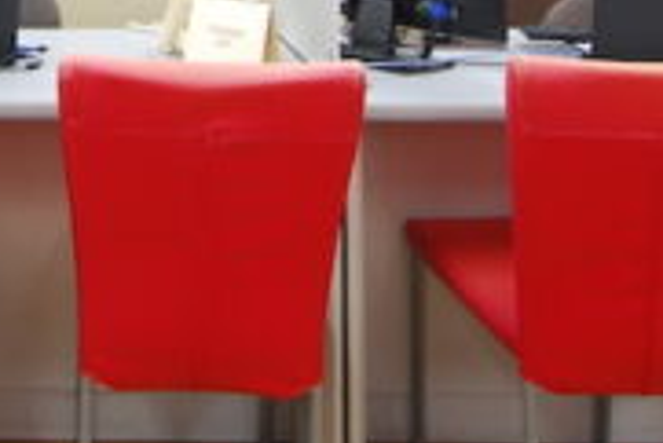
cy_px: -174
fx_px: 995
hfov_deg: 34.9
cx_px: 73
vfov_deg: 21.9
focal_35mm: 54
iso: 280
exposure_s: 1/30
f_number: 3.5
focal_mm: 10
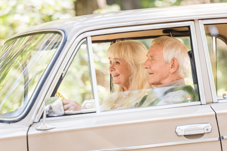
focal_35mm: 227
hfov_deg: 9.1
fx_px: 1432
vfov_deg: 6.1
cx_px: 109
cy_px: 79
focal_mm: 195
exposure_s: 1/320
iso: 800
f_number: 4
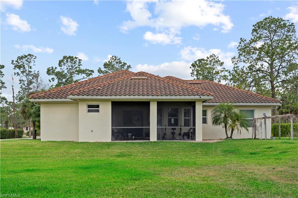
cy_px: 99
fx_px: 290
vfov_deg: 37.8
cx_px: 149
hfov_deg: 54.4
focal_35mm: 35
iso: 100
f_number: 5.6
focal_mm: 35
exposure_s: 1/80
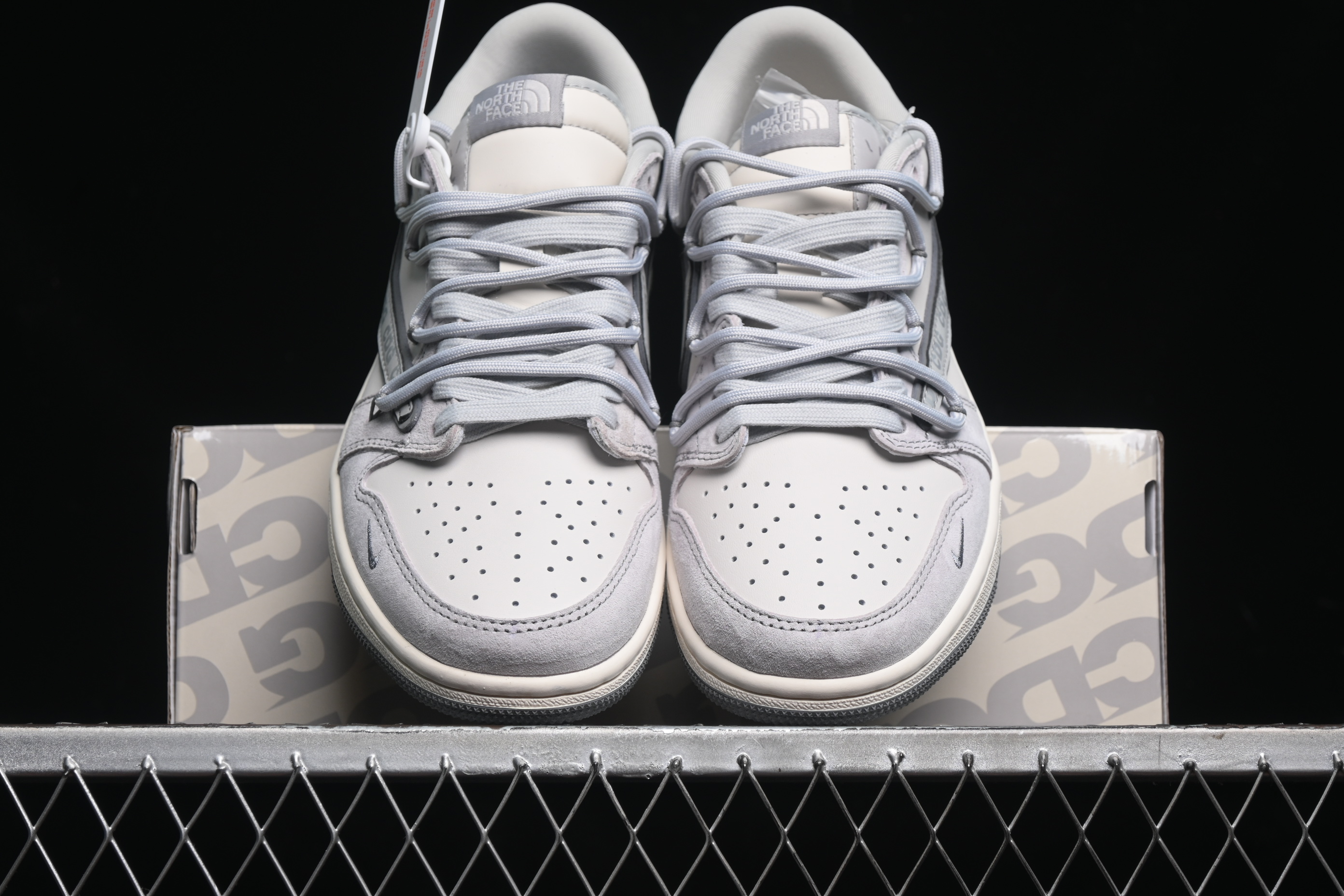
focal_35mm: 75
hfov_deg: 27.0
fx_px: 2800
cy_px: 448
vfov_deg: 18.2
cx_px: 672
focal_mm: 50
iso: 160
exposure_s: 1/60
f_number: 6.3
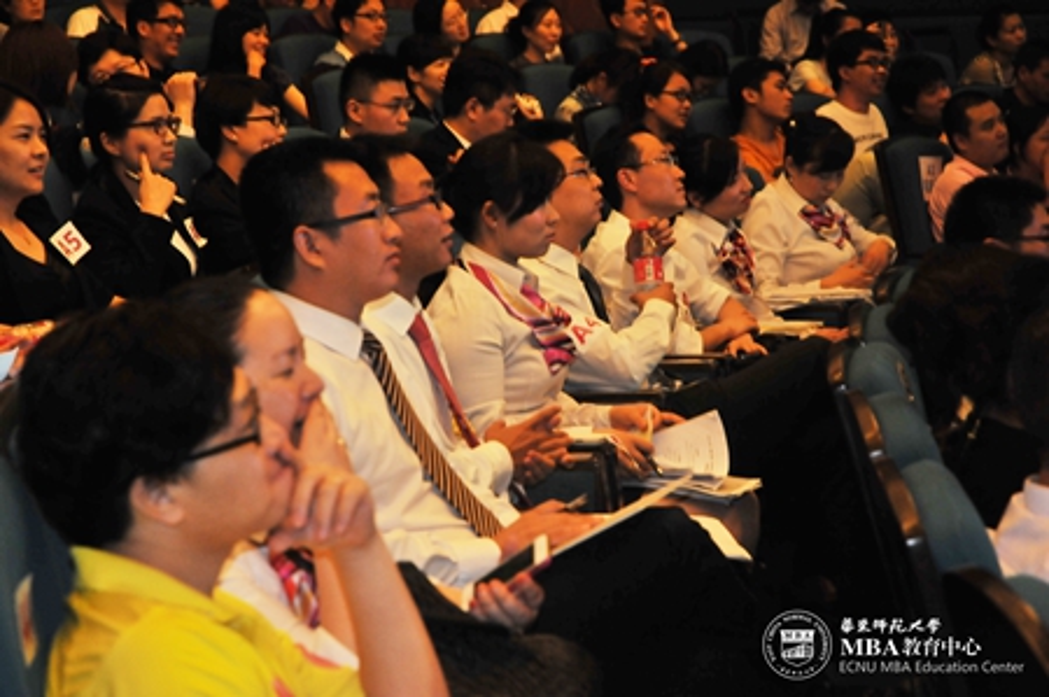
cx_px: 524
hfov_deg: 19.5
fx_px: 3056
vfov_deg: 13.0
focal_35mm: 105
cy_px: 348
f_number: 5
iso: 800
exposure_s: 1/30
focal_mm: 70
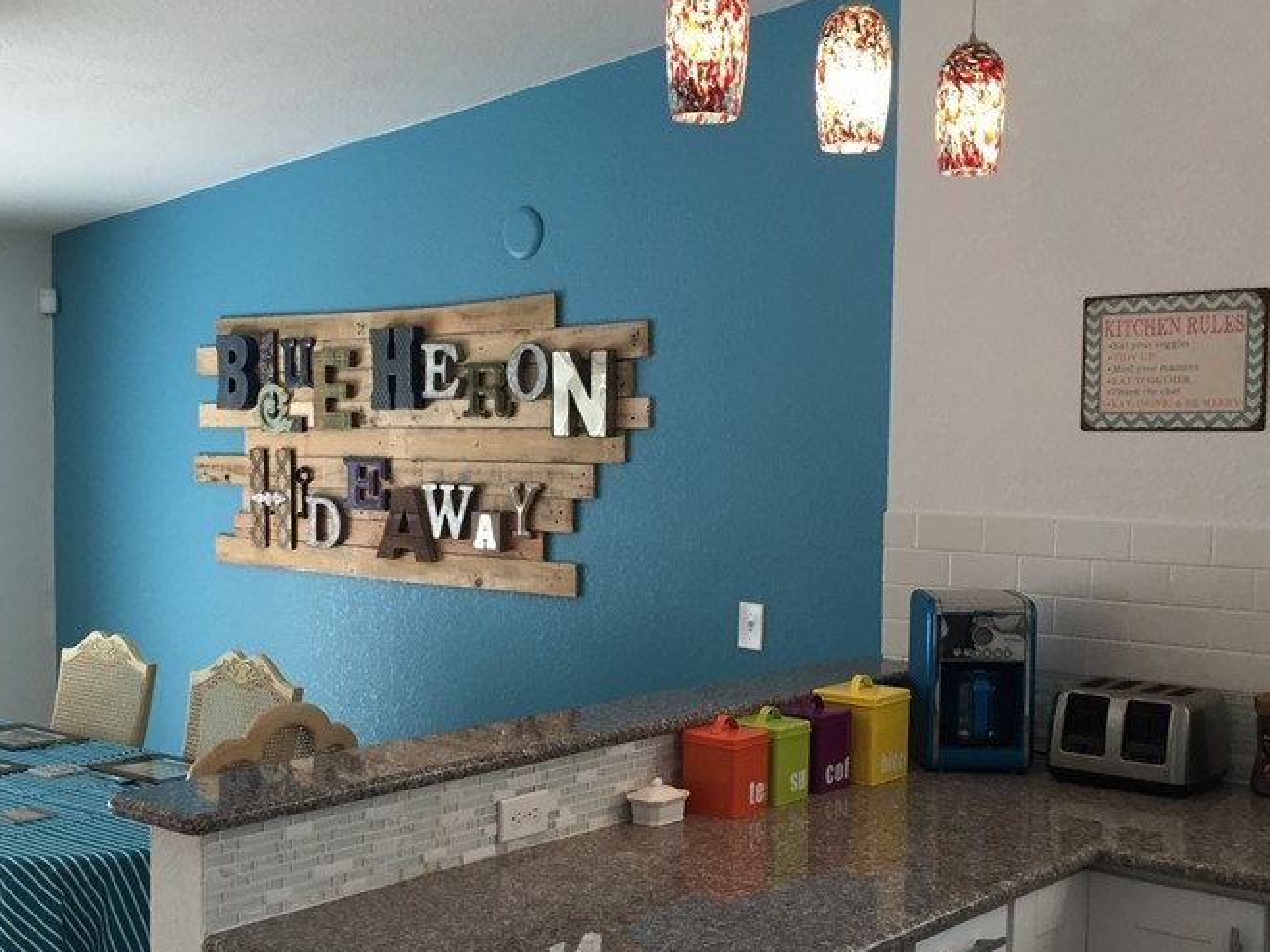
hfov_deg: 42.0
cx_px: 537
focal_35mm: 45
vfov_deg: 32.1
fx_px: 1651
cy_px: 548
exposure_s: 1/30
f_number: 2.2
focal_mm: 4.15
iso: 40
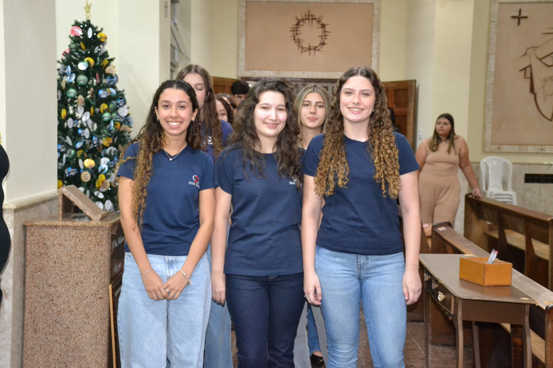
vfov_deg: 26.5
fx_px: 783
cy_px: 184
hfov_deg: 38.9
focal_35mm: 51
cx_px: 276
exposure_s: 1/60
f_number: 4.2
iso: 3200
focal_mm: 34
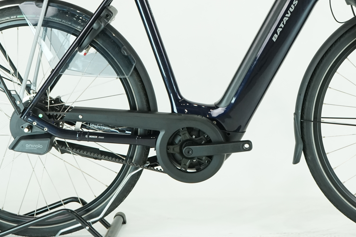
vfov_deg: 13.6
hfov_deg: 20.4
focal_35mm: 100
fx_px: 989
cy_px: 42
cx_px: 227
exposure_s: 1/200
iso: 1600
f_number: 5.6
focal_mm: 54
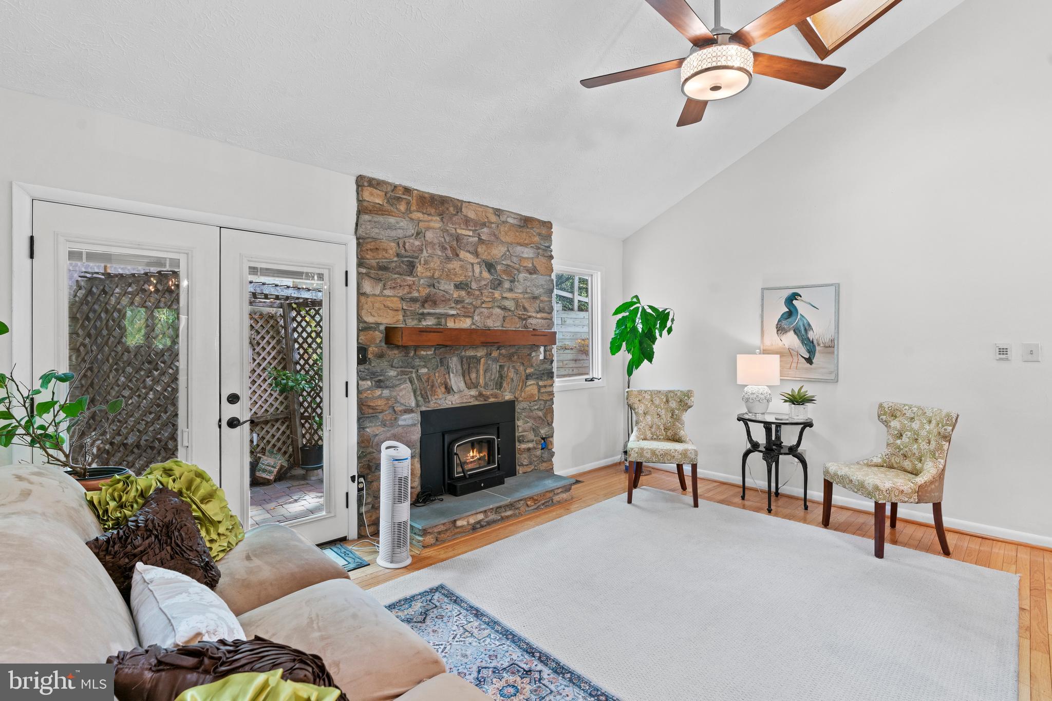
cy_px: 350
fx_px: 468
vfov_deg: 73.8
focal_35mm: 16
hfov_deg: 96.7
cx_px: 526
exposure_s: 1/4
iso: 500
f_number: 8
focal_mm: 16
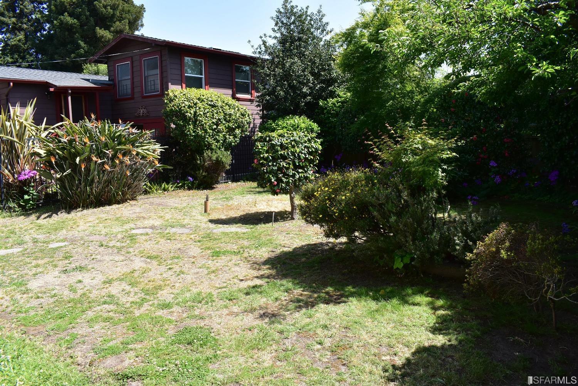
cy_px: 193
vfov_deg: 48.0
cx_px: 289
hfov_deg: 67.4
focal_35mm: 27
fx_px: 434
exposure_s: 1/320
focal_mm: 18
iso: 400
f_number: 10
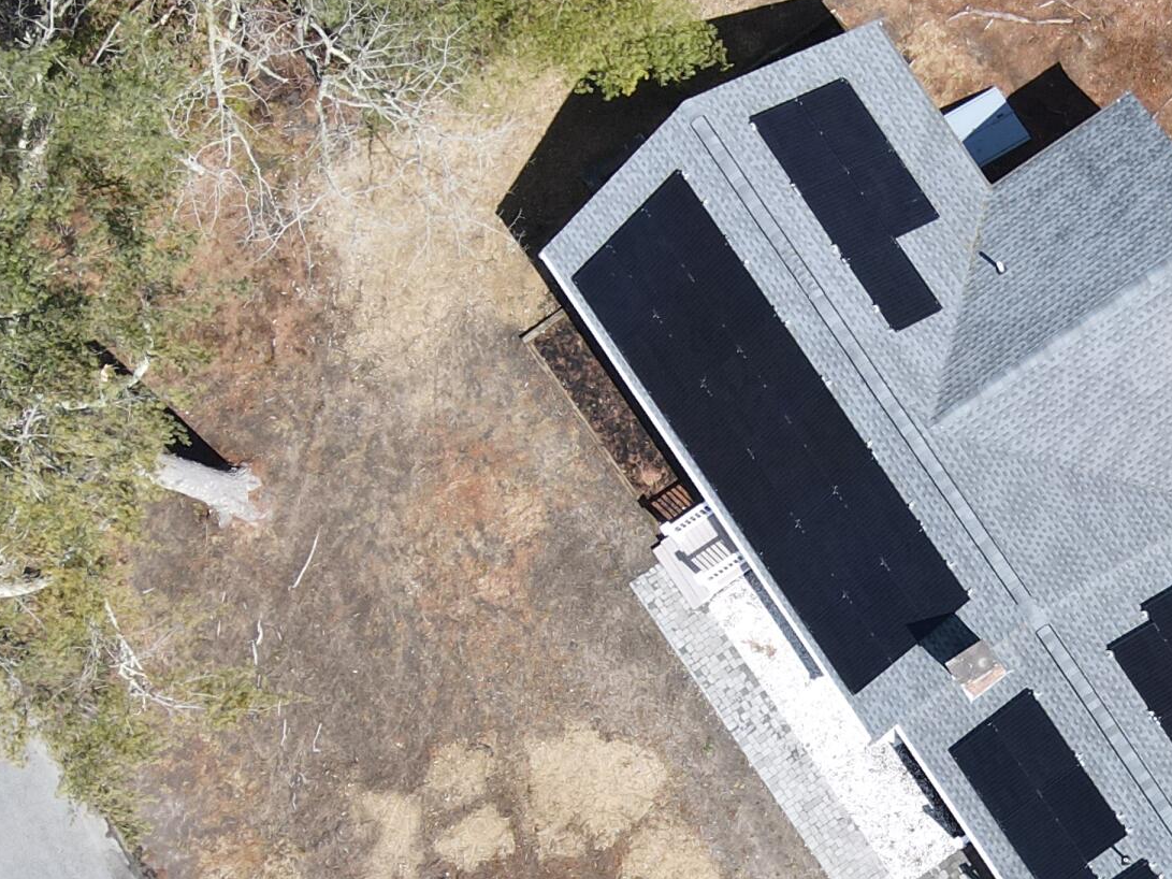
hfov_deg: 27.7
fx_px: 2234
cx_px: 1160
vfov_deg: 21.4
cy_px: 885
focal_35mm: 66
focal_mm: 4.5
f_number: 2.8
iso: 100
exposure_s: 1/400
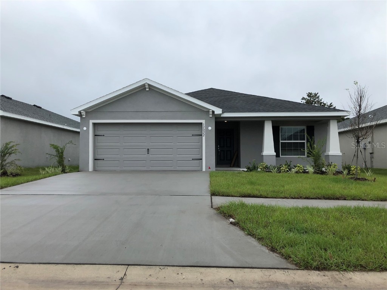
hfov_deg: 63.4
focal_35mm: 28
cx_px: 194
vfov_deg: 49.7
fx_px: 313
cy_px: 145
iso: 20
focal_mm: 3.99
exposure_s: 1/1130
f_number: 1.8
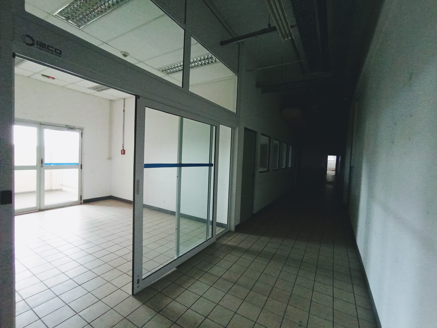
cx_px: 218
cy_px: 164
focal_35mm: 16
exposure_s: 1/24
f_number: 2.2
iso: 637
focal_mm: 1.65
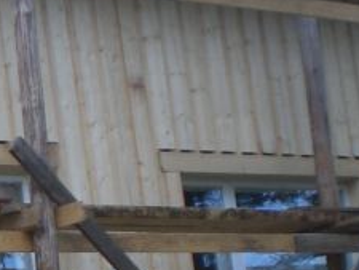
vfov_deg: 8.5
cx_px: -132
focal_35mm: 173
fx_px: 1795
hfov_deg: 11.1
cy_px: 343
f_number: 3.1
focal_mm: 6.3
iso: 50
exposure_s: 1/160
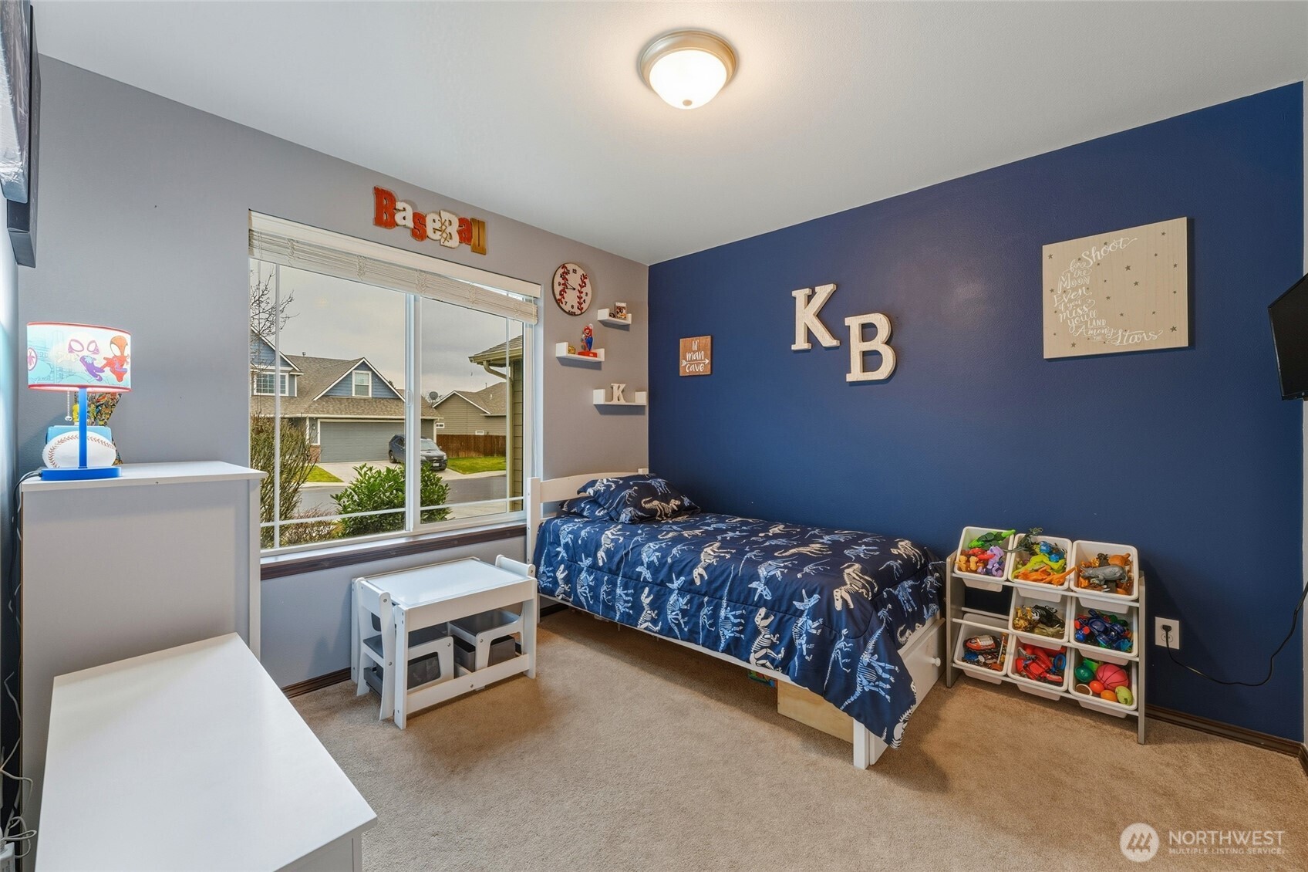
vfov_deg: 81.2
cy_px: 436
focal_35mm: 14
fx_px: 509
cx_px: 654
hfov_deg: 104.3
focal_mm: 14
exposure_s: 1/80
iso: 400
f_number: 9
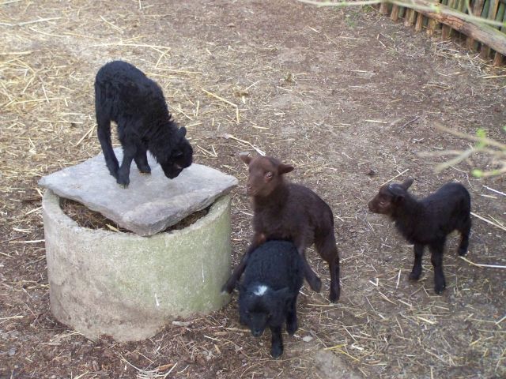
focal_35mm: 89
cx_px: 253
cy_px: 190
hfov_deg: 22.0
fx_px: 1301
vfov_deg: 16.6
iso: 320
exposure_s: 1/160
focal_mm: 14.7
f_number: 3.2
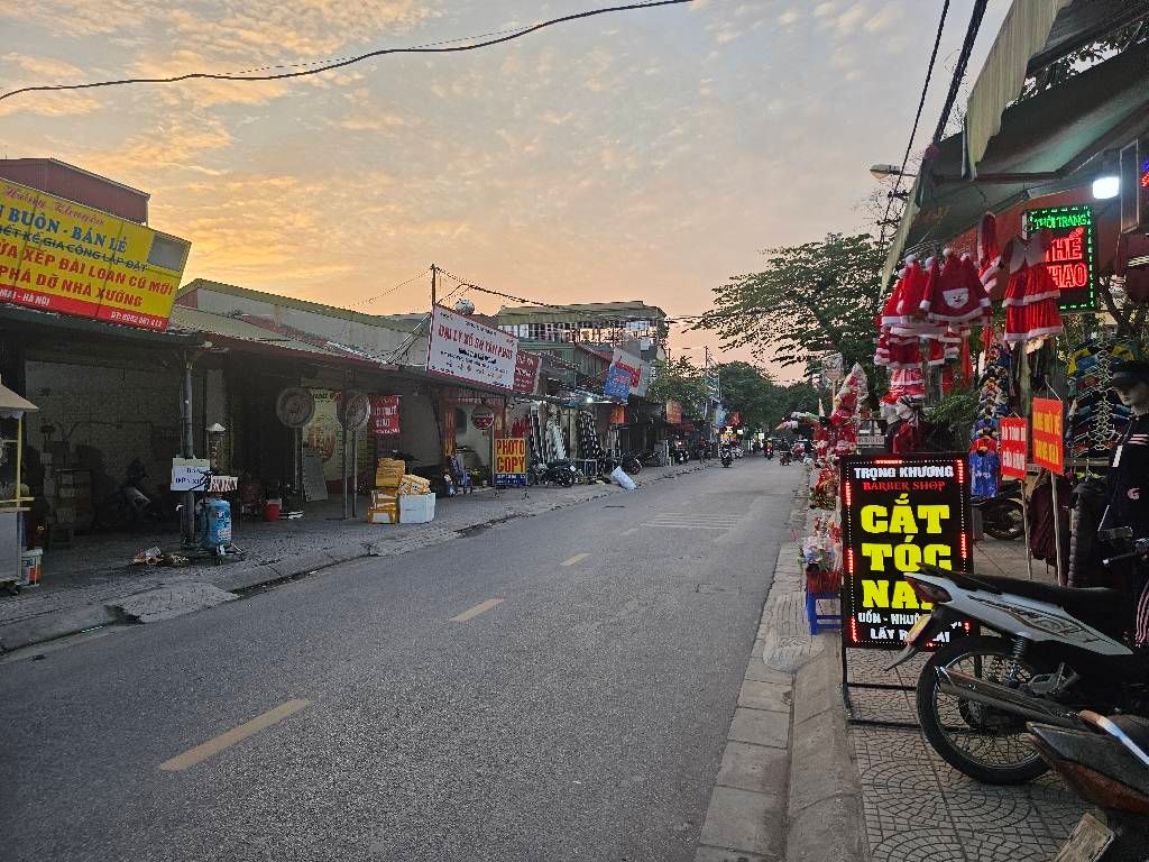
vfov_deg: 58.9
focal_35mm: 23
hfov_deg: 73.9
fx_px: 763
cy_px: 431
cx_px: 574
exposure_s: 1/370
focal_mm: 6.3
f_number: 1.7
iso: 80
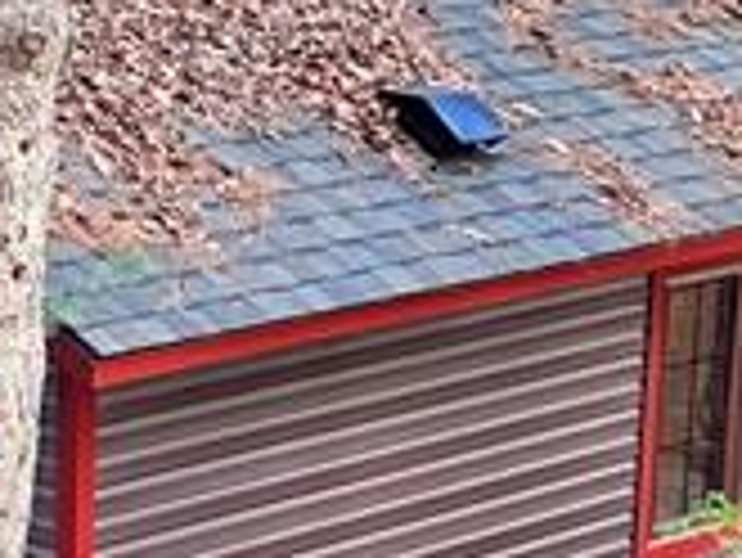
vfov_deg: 9.2
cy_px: 274
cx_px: -139
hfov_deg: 12.0
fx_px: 3454
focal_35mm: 161
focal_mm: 5.7
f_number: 1.5
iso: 80
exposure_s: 1/121
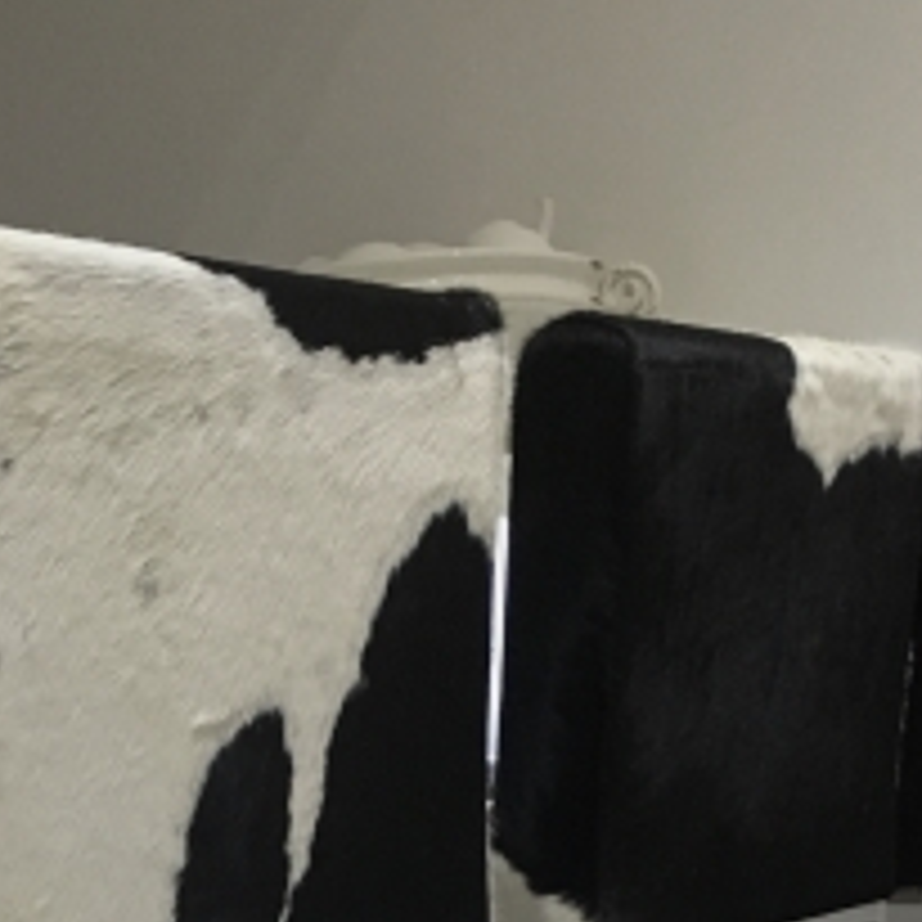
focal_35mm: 75
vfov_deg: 20.9
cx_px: 391
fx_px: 2260
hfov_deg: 23.0
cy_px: 1201
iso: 200
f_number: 2.2
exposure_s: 1/33
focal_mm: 4.15
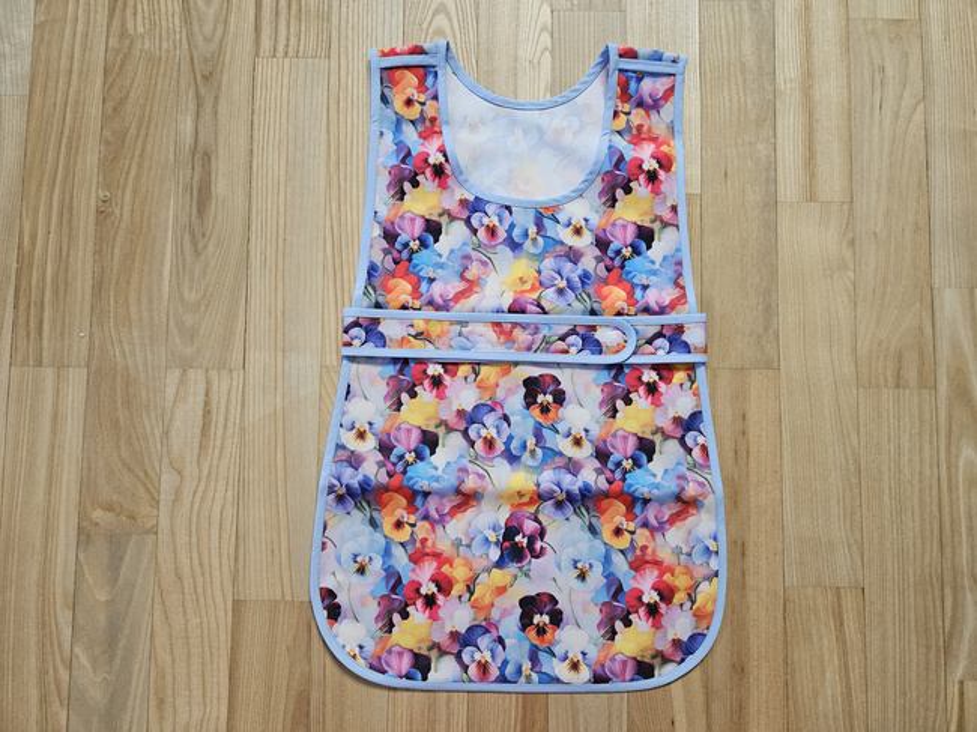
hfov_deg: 73.9
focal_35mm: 23
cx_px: 488
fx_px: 649
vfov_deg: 58.8
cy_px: 366
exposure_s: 1/100
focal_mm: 5.4
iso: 500
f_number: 1.8
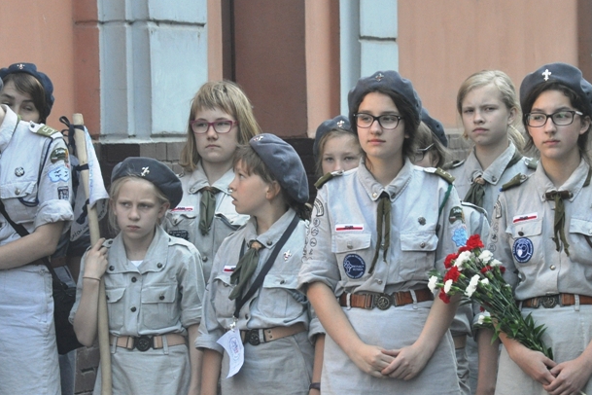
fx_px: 4355
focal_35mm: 265
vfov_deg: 5.2
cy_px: 257
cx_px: 327
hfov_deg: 7.8
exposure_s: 1/160
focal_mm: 105
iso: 800
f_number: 10
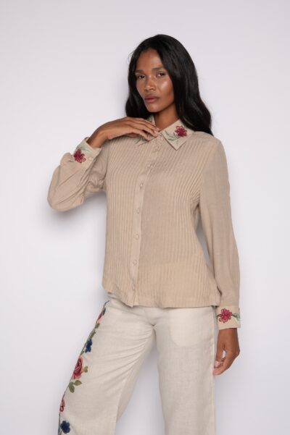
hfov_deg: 28.0
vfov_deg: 41.1
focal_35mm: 48
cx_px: 145
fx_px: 581
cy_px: 218
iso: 200
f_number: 7.1
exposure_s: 1/160
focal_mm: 48
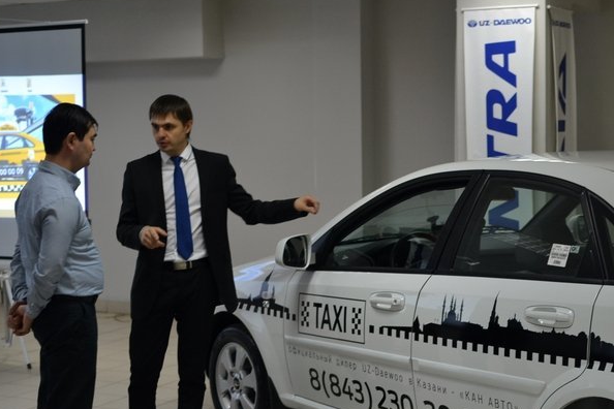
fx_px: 1205
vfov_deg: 19.2
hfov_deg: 28.4
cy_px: 268
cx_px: 399
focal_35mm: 71
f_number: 3.2
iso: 400
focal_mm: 35
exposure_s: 1/60
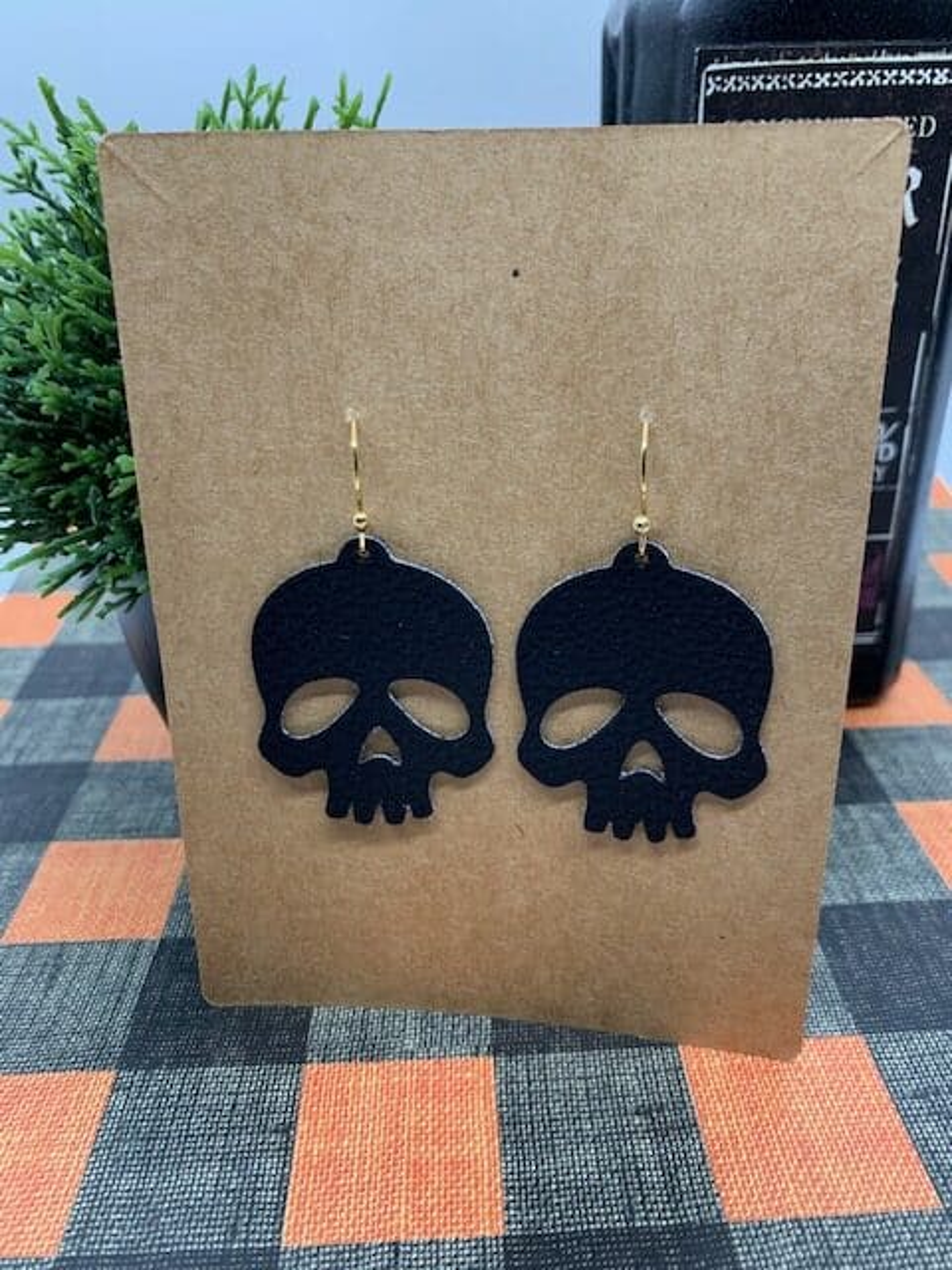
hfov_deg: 53.1
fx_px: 953
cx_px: 476
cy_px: 635
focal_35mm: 26
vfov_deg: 67.3
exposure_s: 1/120
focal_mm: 4.25
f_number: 1.8
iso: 100
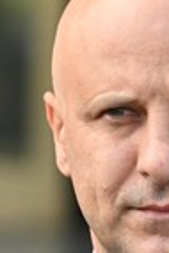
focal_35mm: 686
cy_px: 186
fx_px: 4818
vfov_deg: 3.0
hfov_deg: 2.0
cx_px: 165
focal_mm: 122
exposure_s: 1/3200
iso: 800
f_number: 3.5
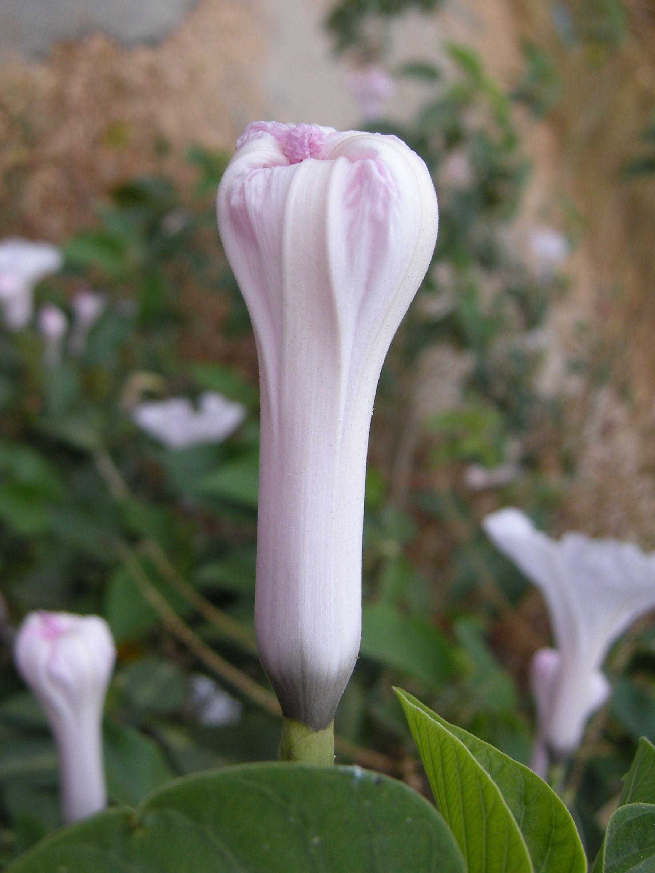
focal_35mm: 35
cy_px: 436
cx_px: 328
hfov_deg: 40.7
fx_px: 883
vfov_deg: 52.6
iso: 64
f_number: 3
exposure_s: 1/56
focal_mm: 7.5
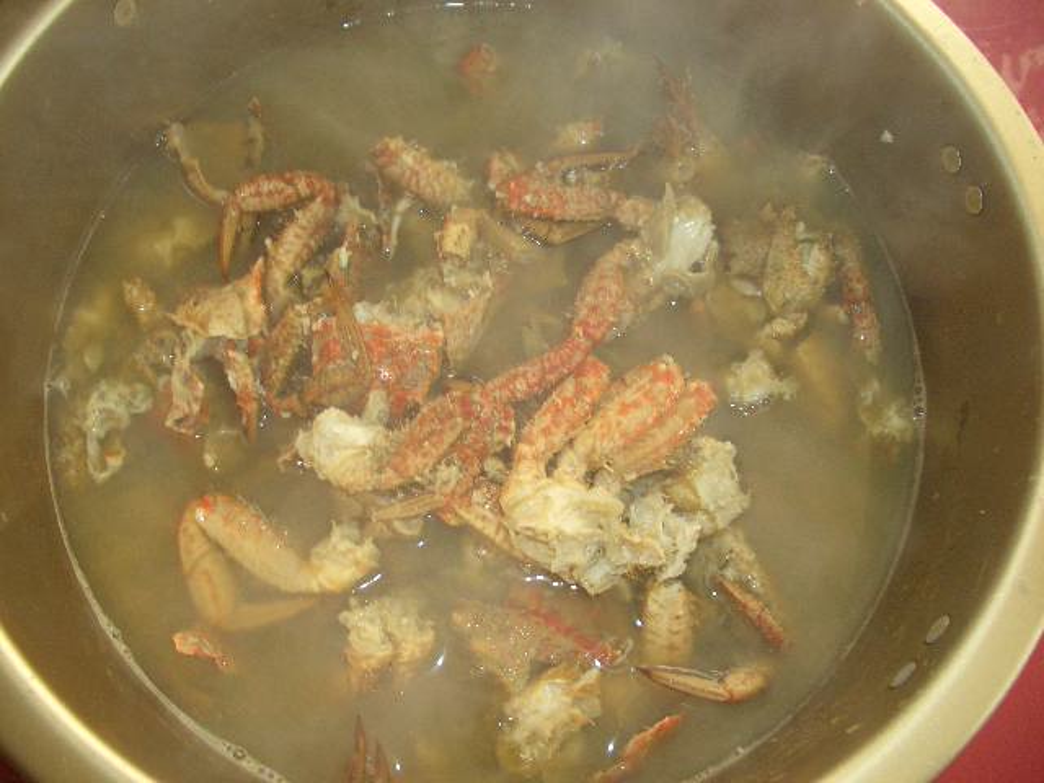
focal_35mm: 35
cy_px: 392
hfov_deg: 52.6
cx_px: 522
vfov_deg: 40.7
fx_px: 1056
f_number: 2.6
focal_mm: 5.8
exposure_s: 1/60
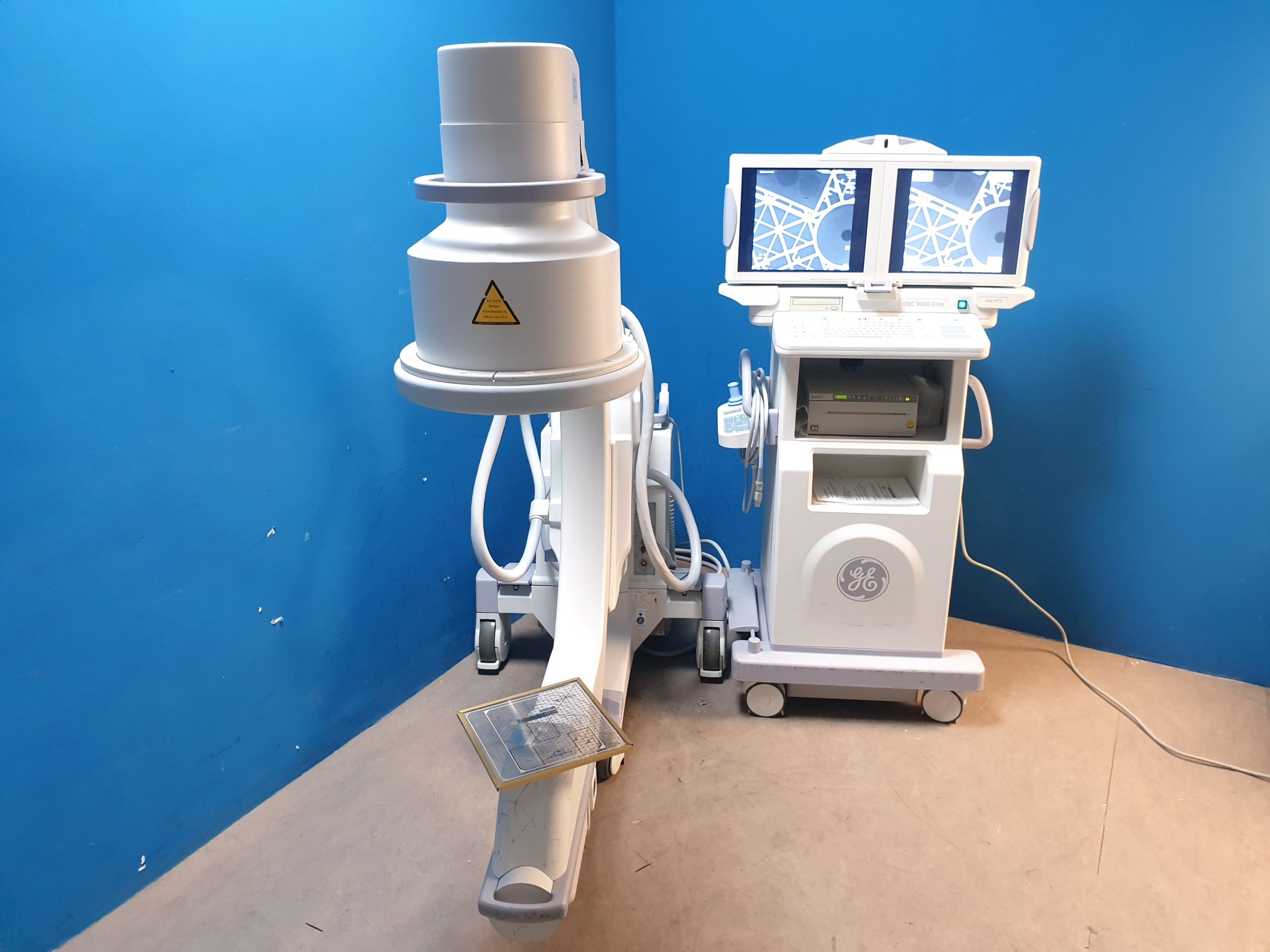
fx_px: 954
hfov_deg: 67.3
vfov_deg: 53.1
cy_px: 476
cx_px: 635
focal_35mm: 26
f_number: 2.4
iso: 250
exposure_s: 1/29
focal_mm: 4.3
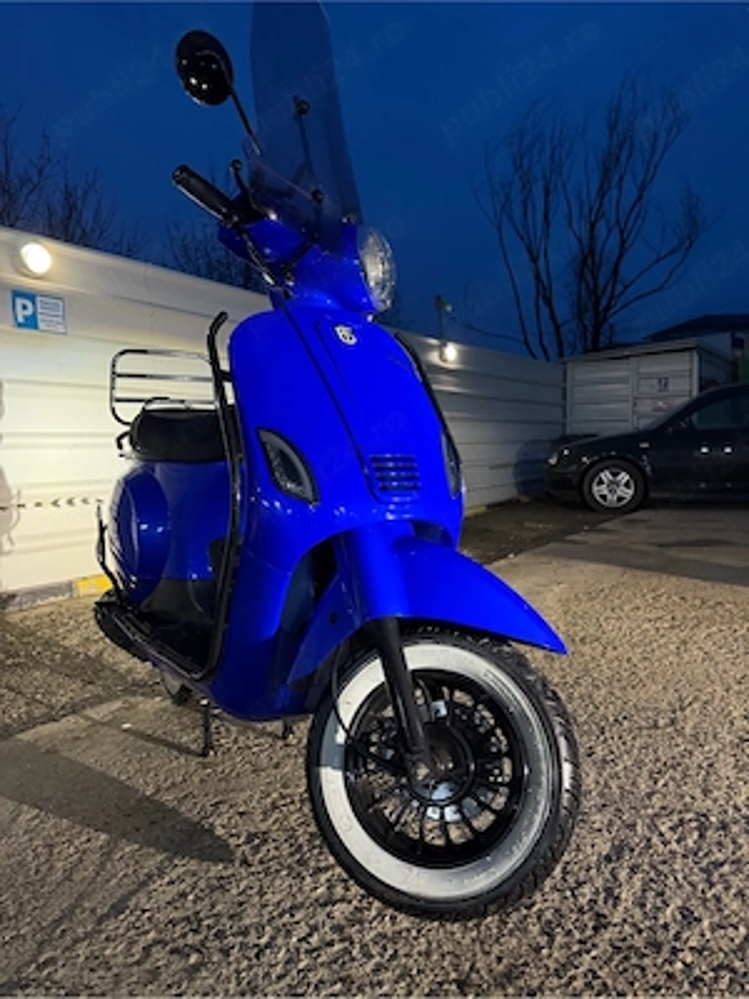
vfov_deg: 71.6
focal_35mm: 24
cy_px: 500
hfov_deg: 56.8
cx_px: 374
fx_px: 692
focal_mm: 6.76
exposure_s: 1/42
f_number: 1.78
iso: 800
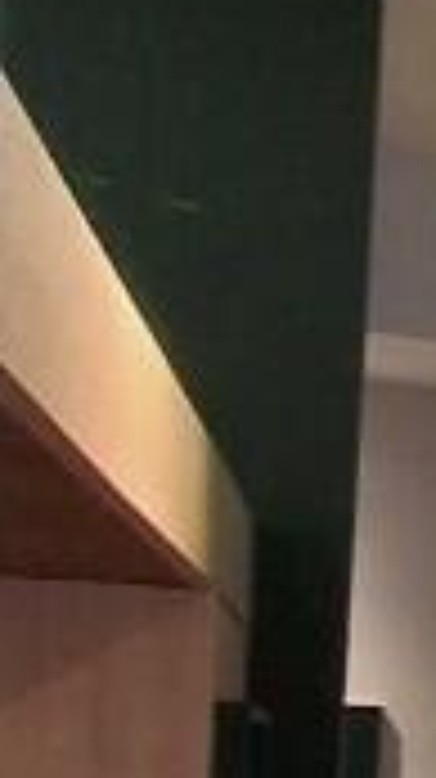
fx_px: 2122
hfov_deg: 6.0
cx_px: 2292
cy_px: 729
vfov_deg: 20.3
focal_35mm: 103
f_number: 2.2
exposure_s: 1/50
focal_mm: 1.64
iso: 160
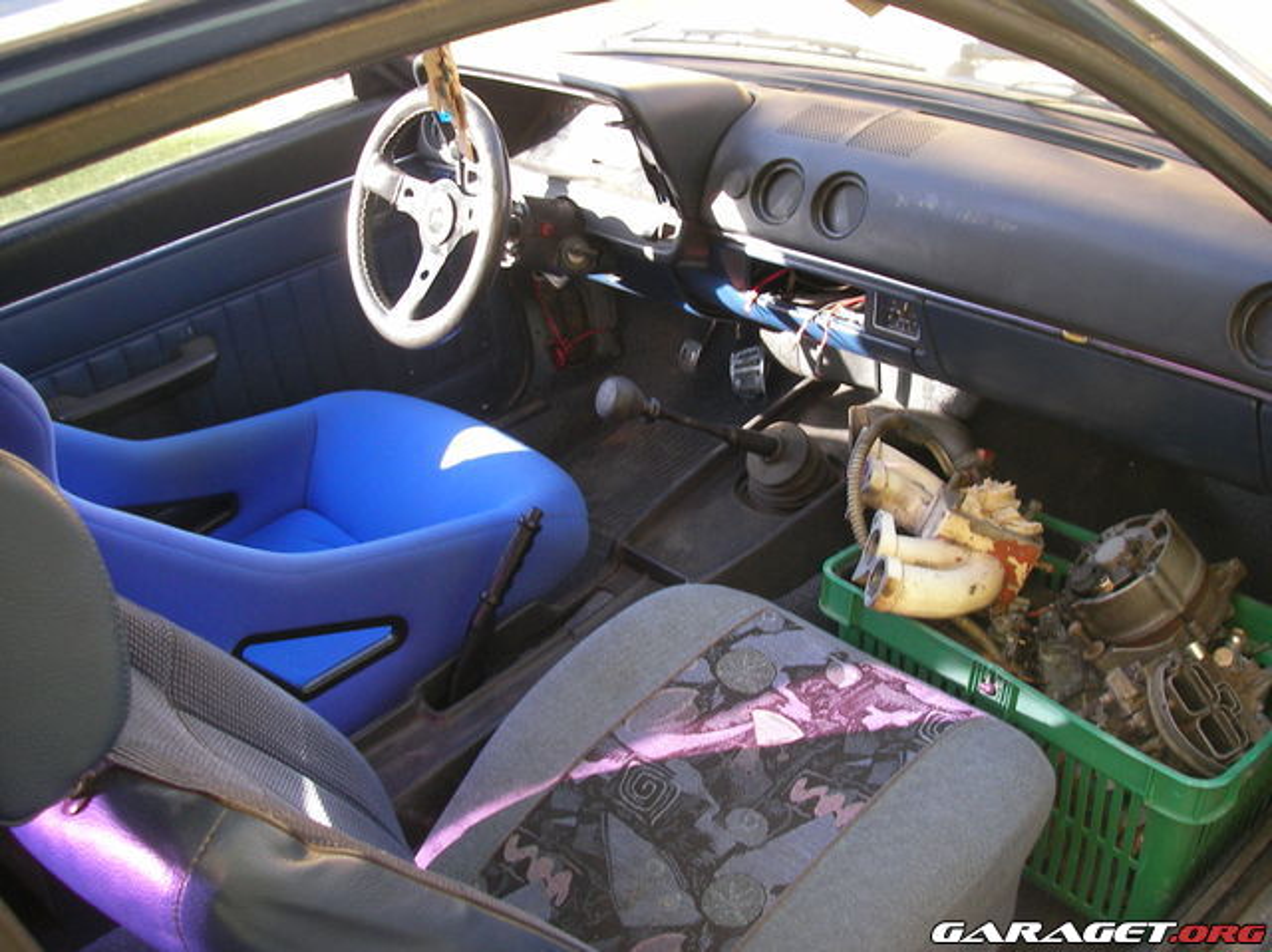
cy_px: 476
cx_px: 636
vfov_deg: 37.7
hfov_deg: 49.0
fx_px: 1395
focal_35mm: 38
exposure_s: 1/50
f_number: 3.3
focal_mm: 6.3
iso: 82
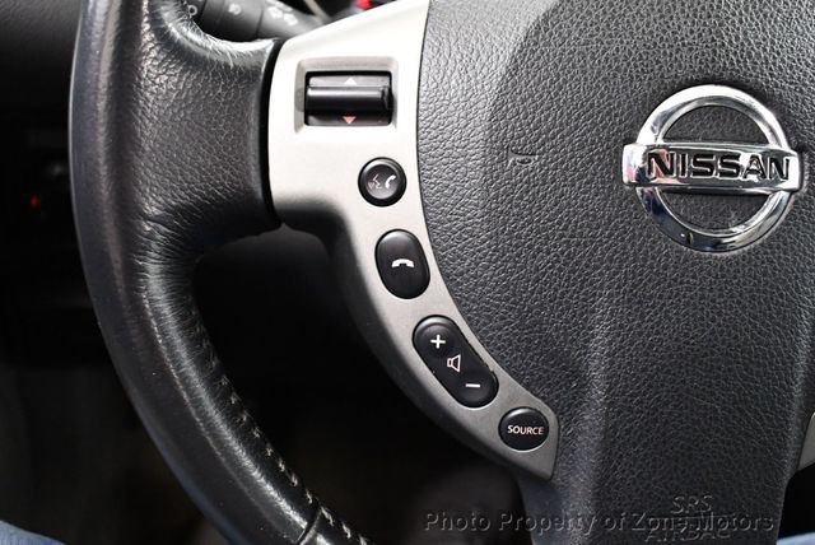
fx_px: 816
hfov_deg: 53.1
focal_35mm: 36
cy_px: 272
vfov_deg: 36.9
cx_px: 408
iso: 4000
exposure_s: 1/60
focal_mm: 18
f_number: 3.5
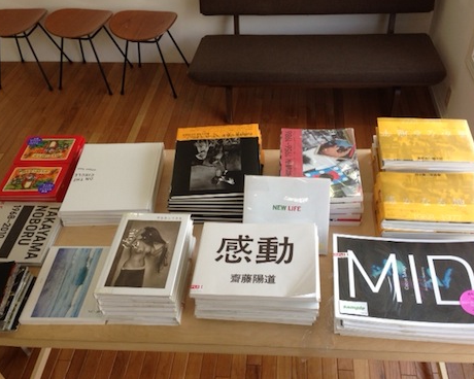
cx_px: 246
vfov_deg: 42.2
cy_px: 189
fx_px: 491
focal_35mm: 35
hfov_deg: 51.5
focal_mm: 4.13
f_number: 2.4
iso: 64
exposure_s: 1/120
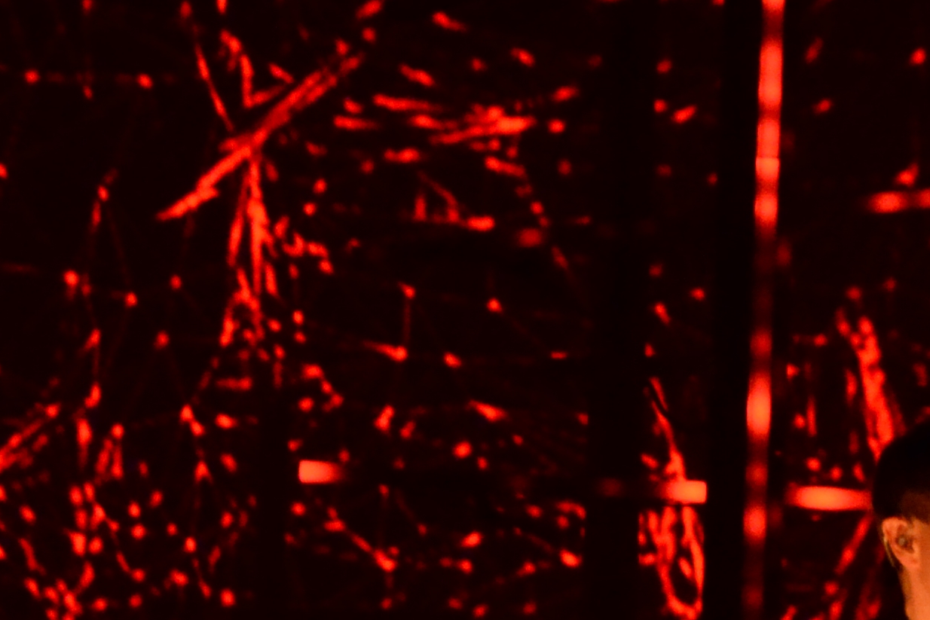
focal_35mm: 593
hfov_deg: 3.5
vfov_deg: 2.3
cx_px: 1036
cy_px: 585
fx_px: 15320
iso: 1600
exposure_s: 1/30
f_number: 5.6
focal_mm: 150
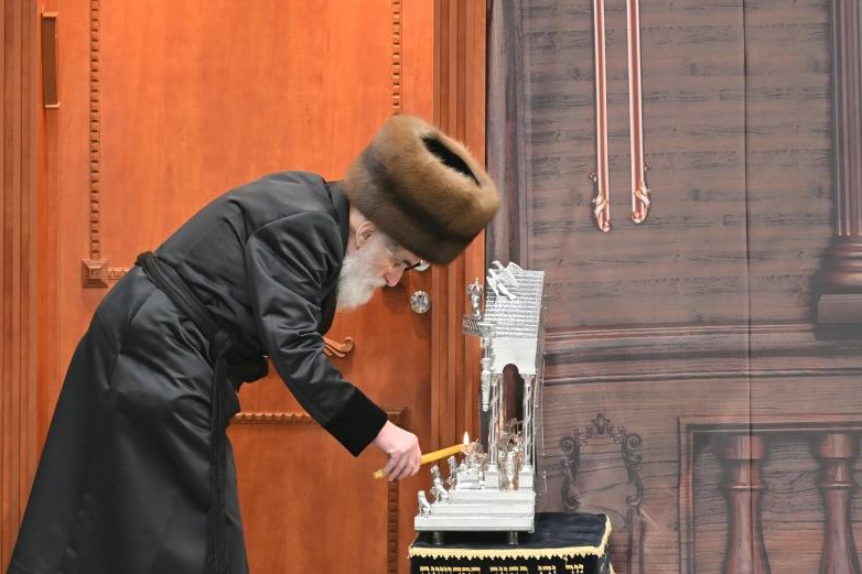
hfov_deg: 5.2
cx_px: 402
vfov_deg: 3.5
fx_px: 9408
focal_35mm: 393
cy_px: 370
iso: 250
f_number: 2.8
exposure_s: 1/160
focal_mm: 200
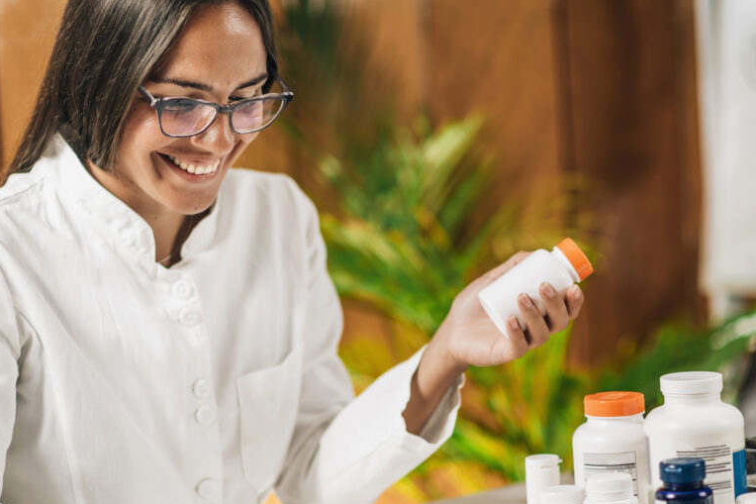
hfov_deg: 17.9
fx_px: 2393
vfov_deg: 12.0
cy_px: 329
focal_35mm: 114
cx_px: 408
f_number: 1.8
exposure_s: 1/160
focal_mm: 85
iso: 64
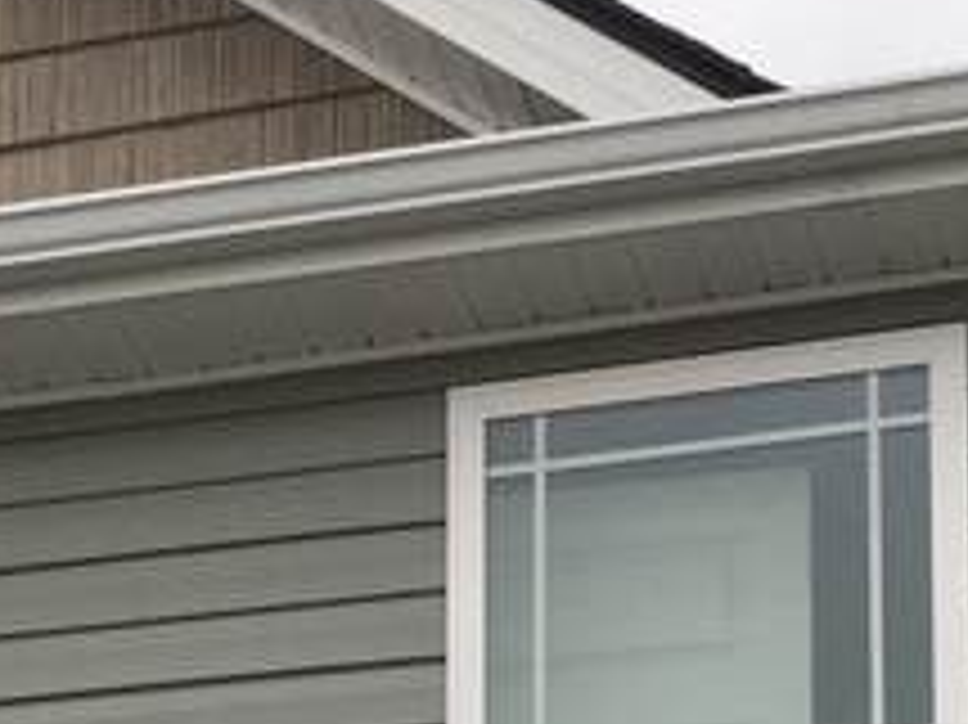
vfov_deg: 8.0
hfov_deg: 11.3
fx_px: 4835
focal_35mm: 173
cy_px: 1659
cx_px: -59
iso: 40
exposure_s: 1/120
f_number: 2.2
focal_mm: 4.15
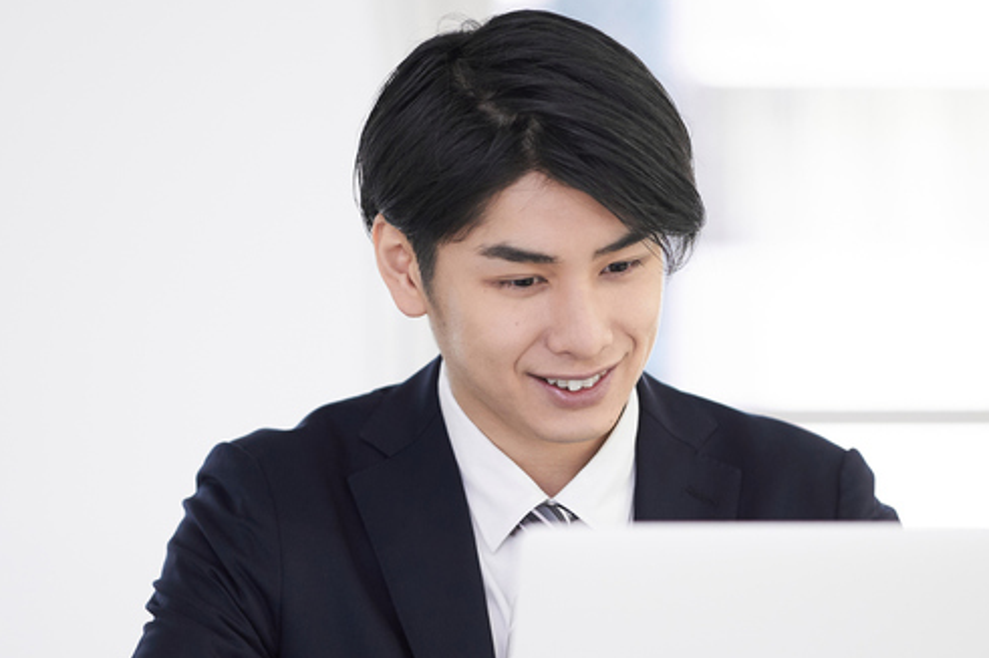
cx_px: 518
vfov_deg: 10.0
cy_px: 458
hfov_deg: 15.0
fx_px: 3762
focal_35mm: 137
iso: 100
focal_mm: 56
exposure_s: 1/125
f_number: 1.4
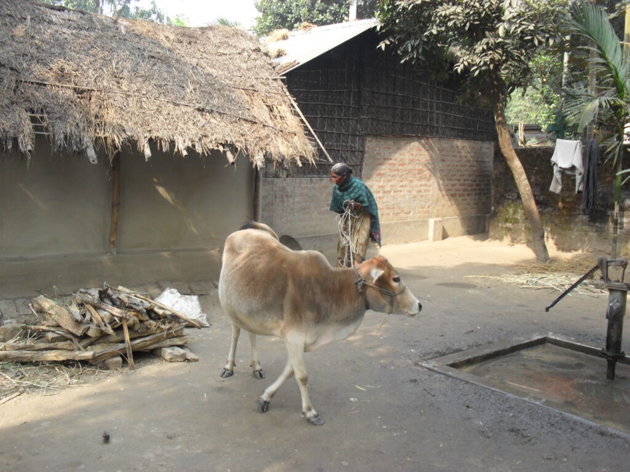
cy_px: 236
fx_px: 637
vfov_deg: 40.7
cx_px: 315
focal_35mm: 35
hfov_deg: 52.6
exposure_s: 1/125
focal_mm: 6.3
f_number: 3.2
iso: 100
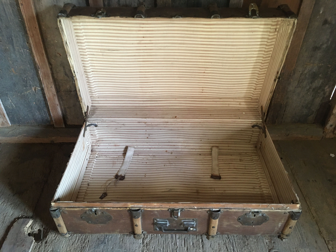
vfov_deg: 48.2
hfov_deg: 61.7
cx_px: 168
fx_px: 281
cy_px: 126
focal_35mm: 29
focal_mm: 4.15
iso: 200
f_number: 2.2
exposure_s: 1/33
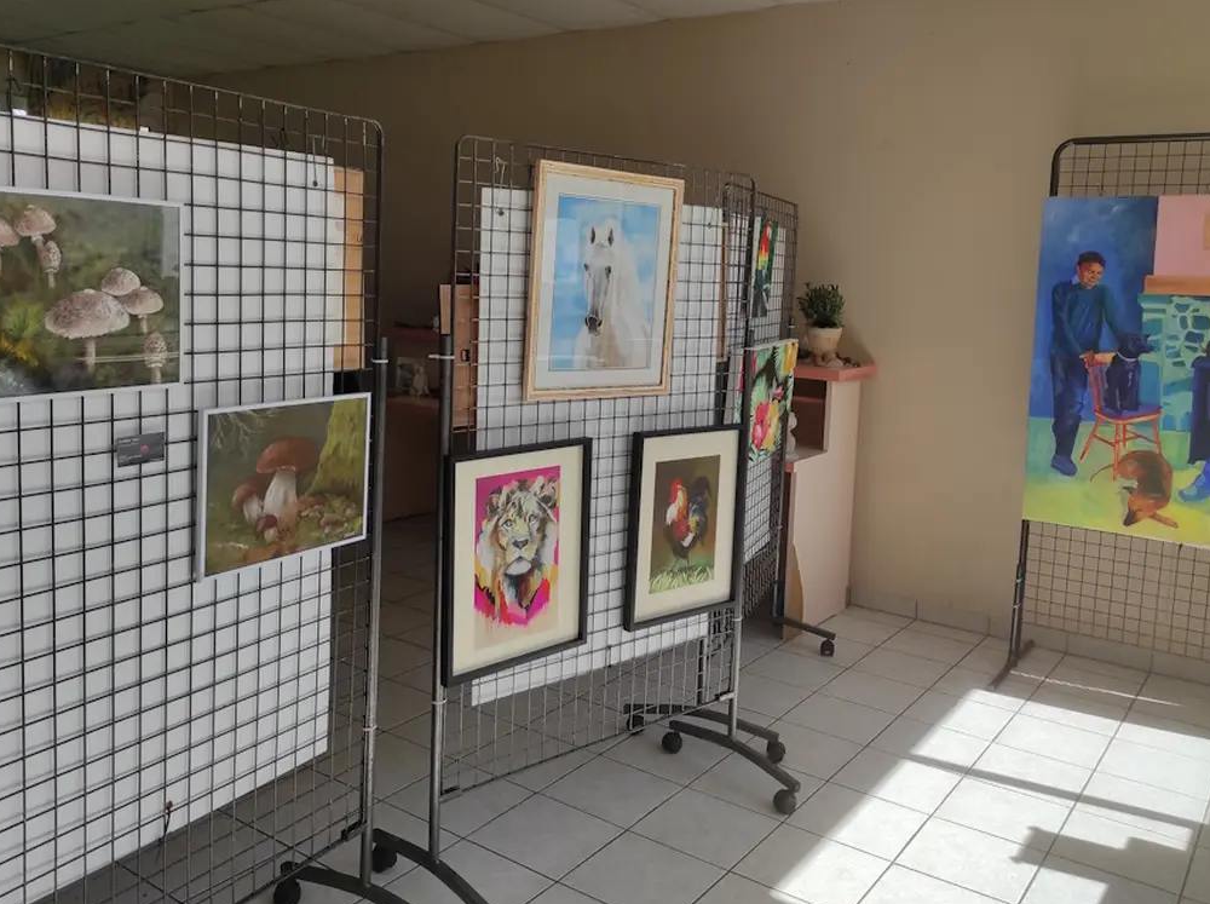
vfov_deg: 46.6
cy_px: 387
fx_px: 1047
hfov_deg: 60.0
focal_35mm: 30
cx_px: 595
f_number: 1.89
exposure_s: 1/1680
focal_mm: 5.43
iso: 100
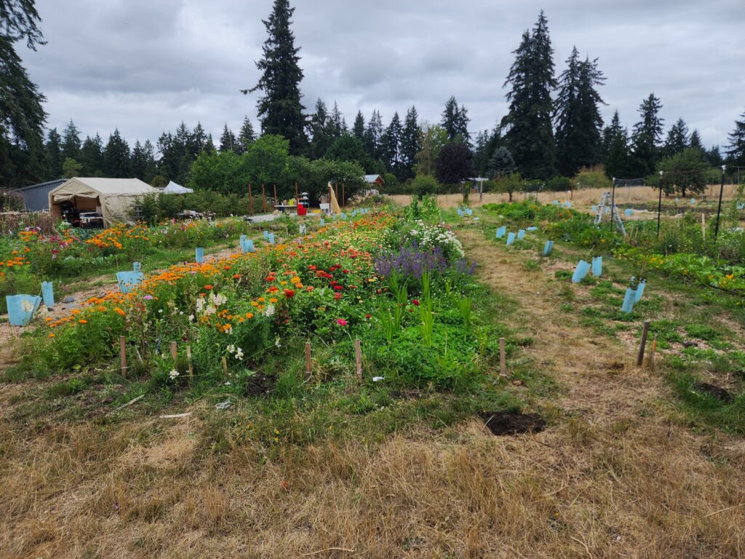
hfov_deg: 73.9
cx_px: 372
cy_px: 280
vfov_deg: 58.9
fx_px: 495
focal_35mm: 23
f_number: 1.8
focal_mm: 6.4
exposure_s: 1/619
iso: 12
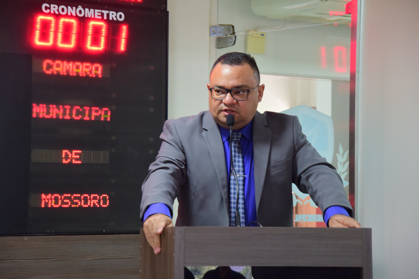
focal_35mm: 165
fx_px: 1920
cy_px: 140
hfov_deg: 12.5
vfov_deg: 8.3
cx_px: 210
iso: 1600
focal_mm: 110
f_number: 6.3
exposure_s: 1/60
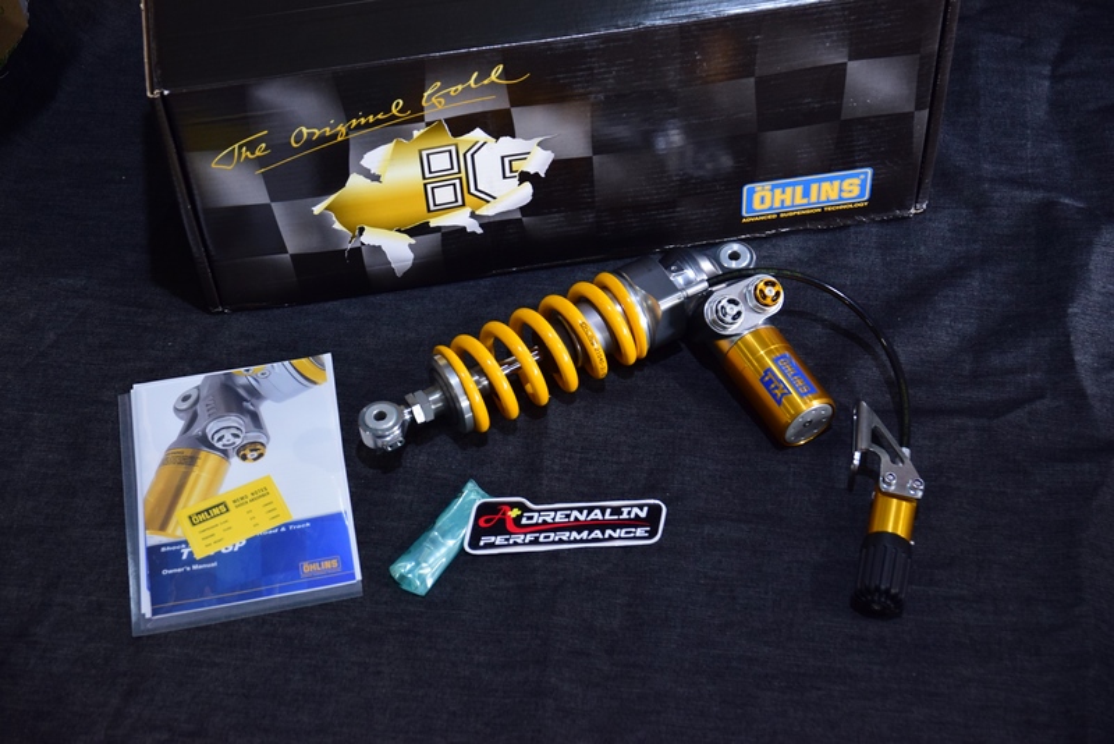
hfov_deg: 29.9
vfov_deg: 20.2
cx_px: 557
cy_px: 372
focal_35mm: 68
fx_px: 2089
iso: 1250
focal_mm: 45
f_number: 3.5
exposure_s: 1/25
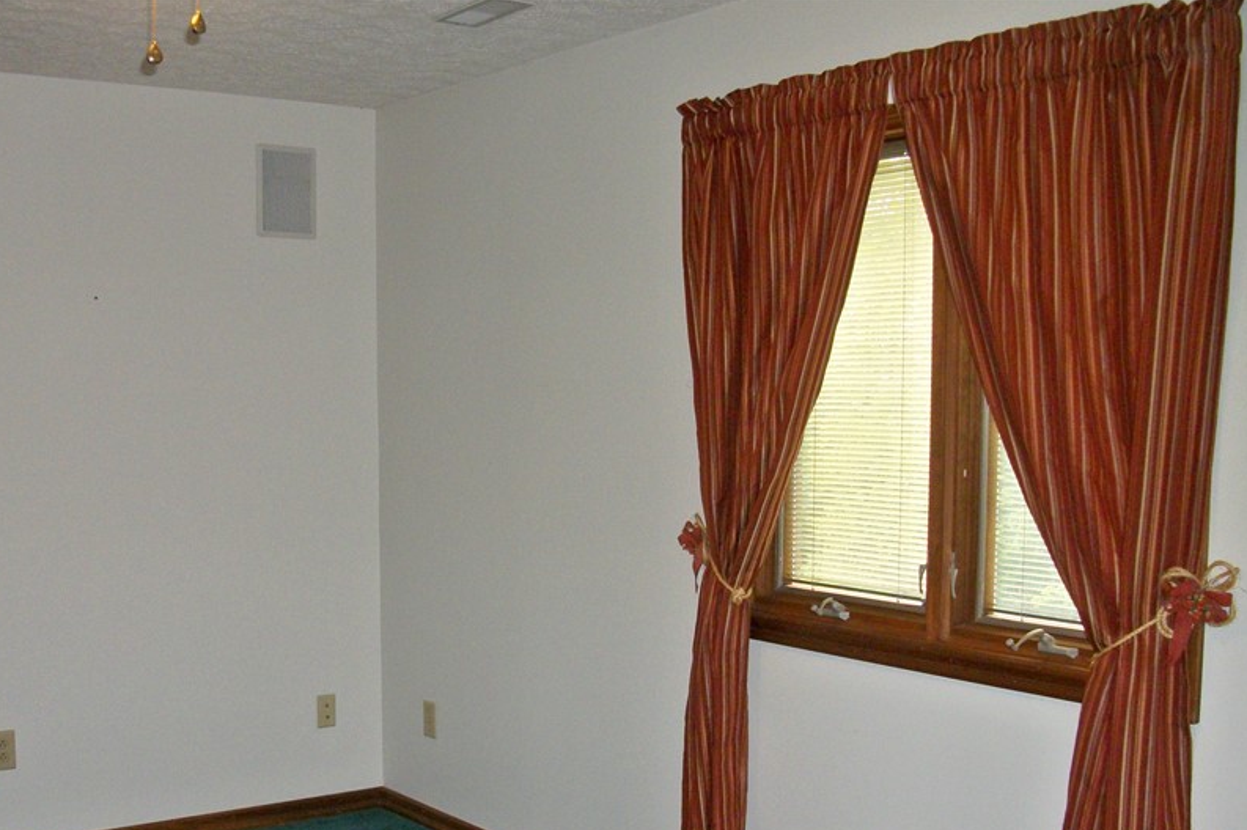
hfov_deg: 45.2
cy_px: 600
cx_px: 486
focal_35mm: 43
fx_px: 1489
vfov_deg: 30.7
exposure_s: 1/125
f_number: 2.9
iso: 160
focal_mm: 5.7
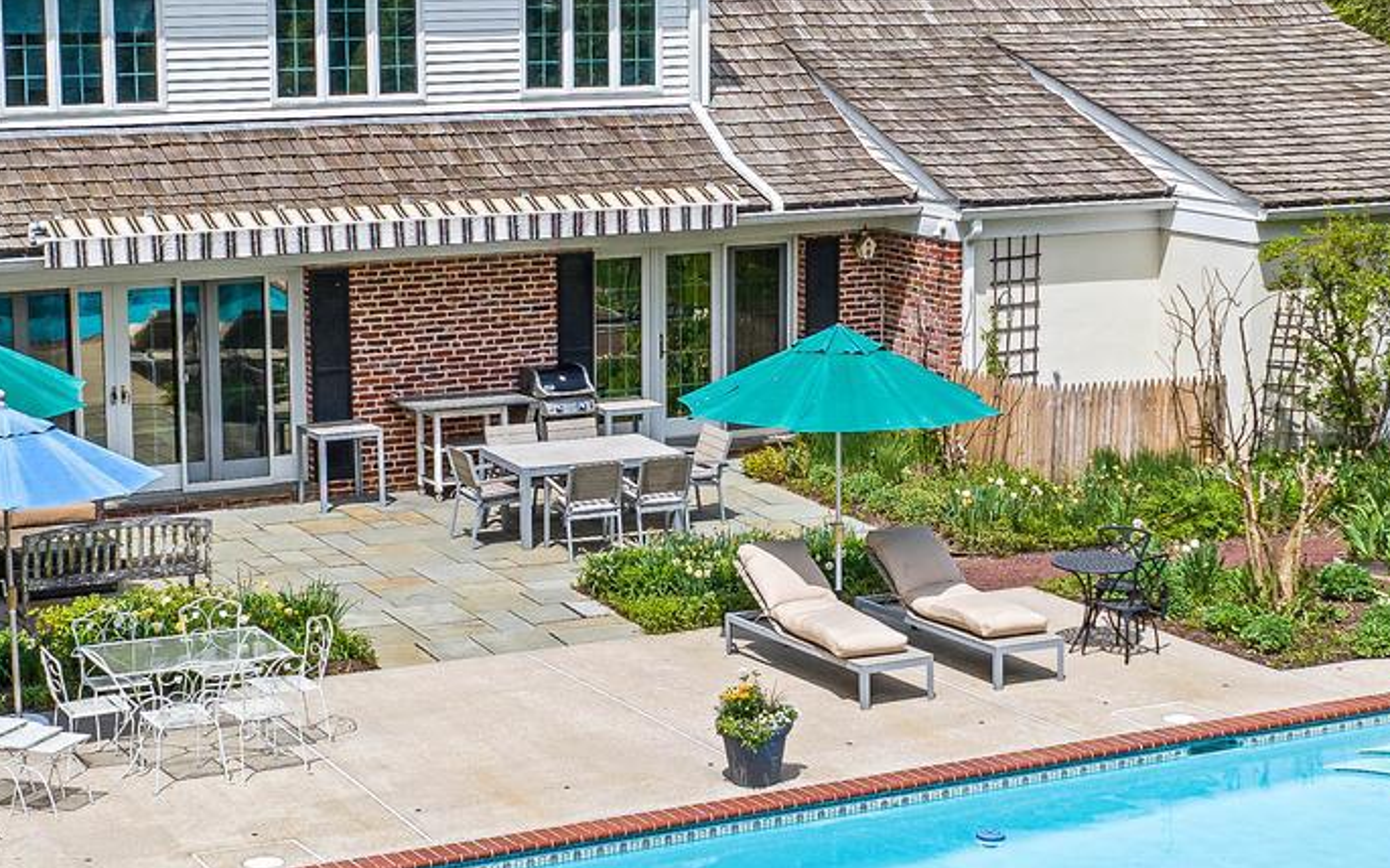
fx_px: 2879
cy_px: 478
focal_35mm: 76
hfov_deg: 27.1
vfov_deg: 17.2
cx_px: 739
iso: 160
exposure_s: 1/1250
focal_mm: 12.29
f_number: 2.8
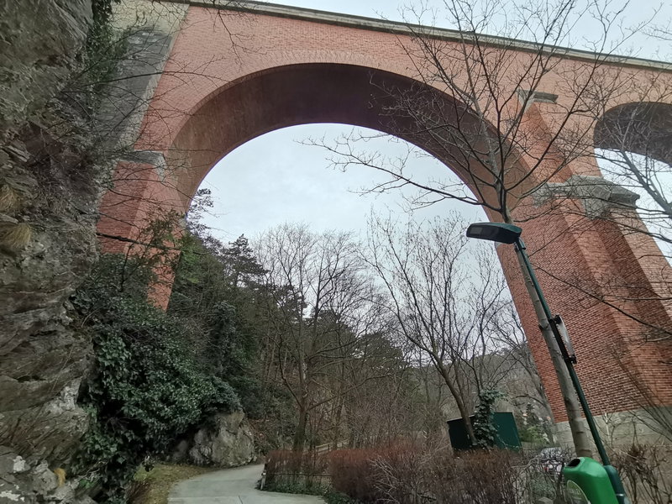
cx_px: 336
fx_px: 330
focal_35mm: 17
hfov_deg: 91.0
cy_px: 252
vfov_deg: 74.7
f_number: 2.4
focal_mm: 1.78
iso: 50
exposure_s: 1/137
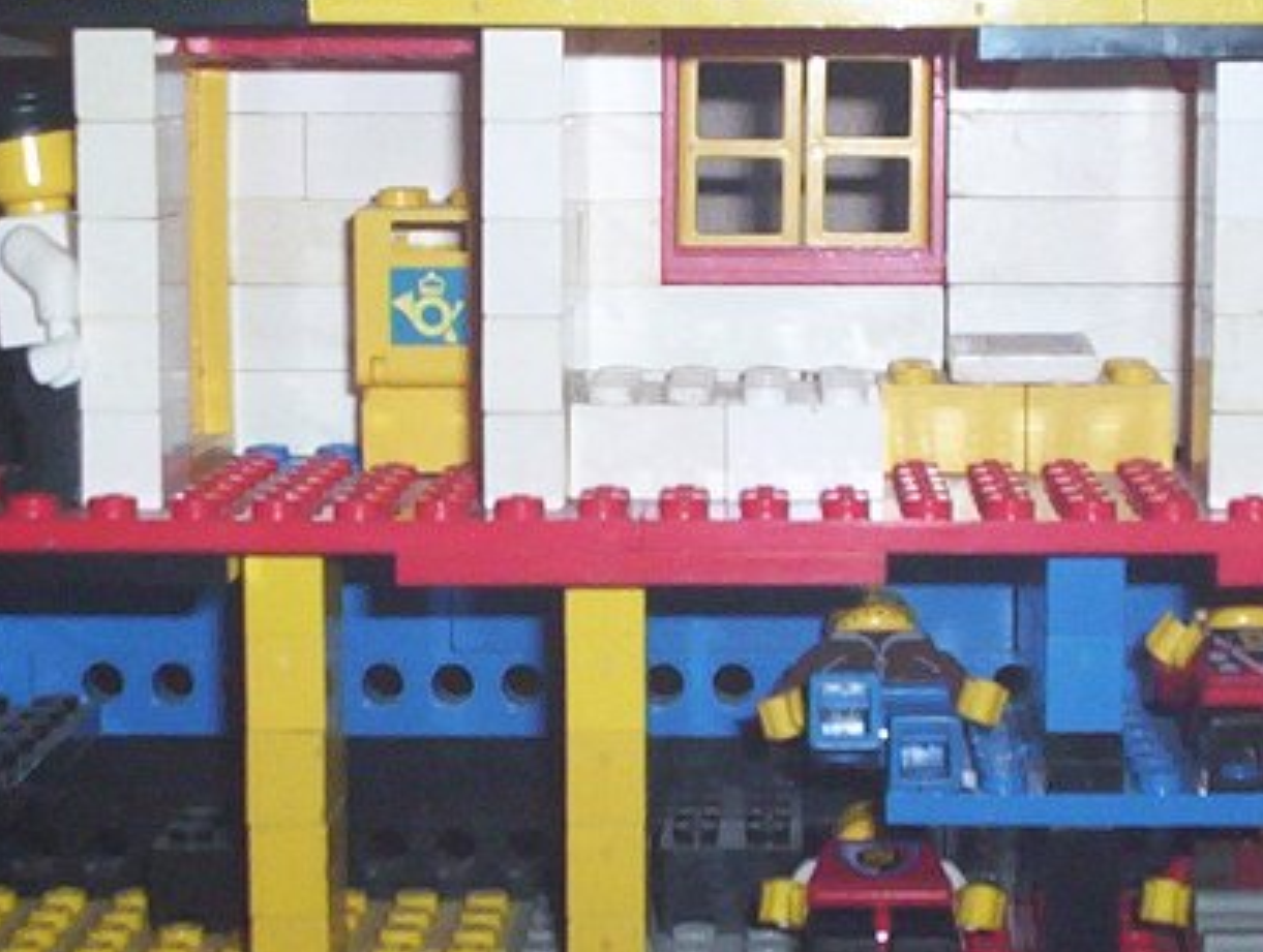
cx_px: 861
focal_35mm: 95
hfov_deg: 20.5
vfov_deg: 15.6
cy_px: 533
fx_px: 3473
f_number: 4.5
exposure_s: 1/60
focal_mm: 4.99
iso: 140
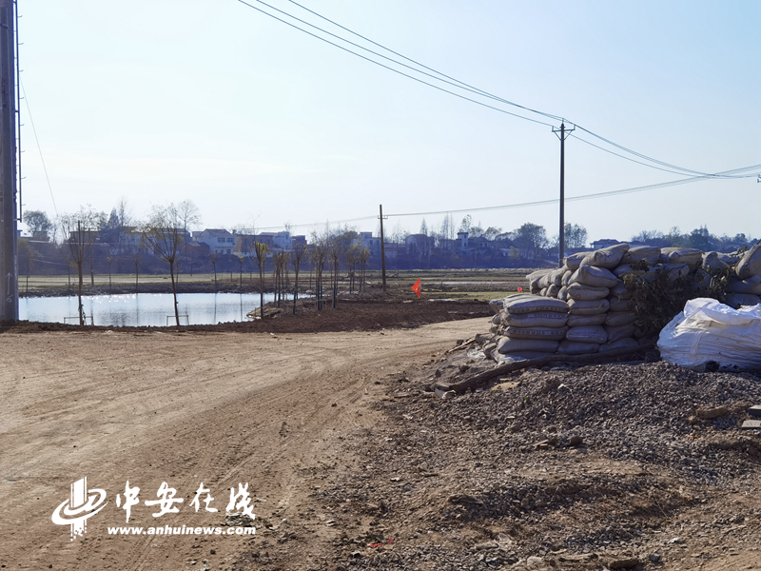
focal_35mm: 39
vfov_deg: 36.8
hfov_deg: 47.9
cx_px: 380
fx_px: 857
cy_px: 286
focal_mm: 6.71
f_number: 1.9
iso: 50
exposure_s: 1/6993
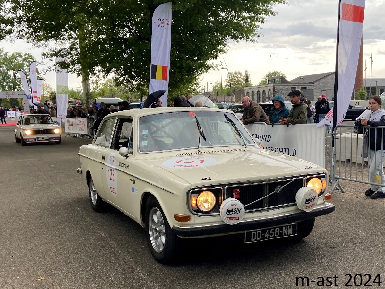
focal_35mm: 26
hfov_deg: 67.3
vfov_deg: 53.1
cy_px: 144
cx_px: 192
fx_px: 289
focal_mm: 4.25
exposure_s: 1/122
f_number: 1.8
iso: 32
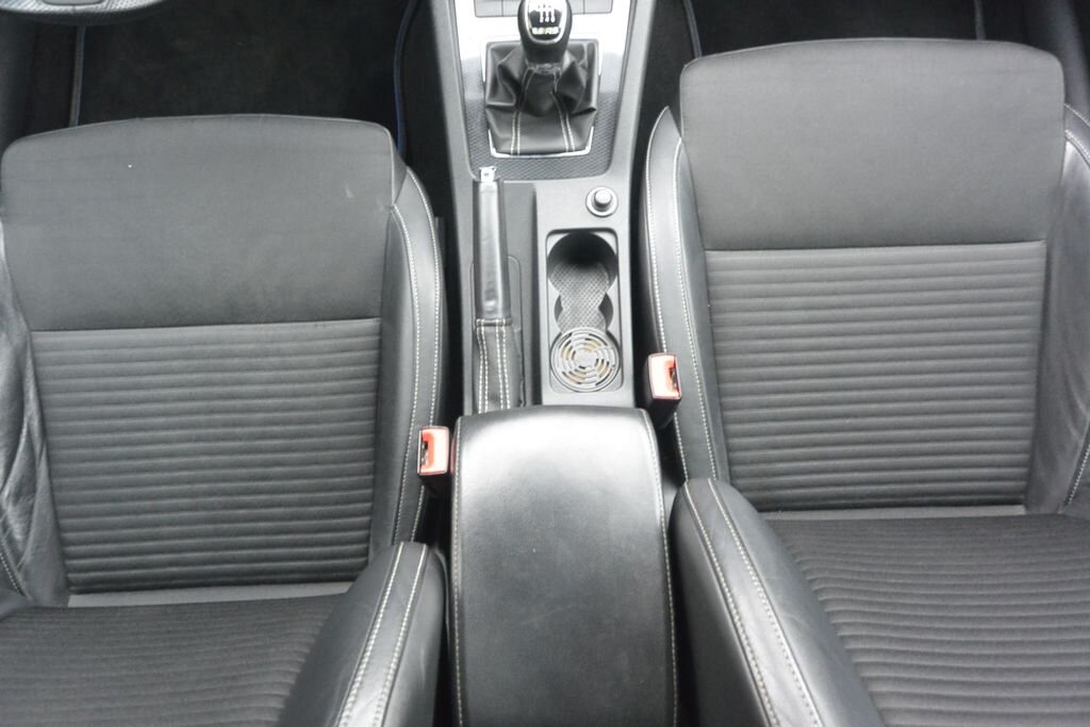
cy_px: 364
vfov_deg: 47.9
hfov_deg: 67.4
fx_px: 818
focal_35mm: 27
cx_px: 545
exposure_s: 1/15
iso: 1100
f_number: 3.5
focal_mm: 10
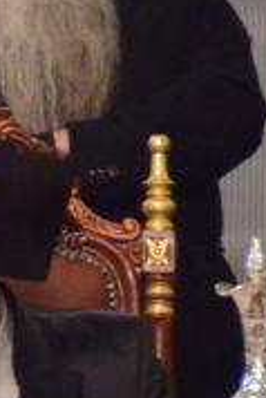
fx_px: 14291
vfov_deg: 1.6
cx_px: -849
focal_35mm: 1292
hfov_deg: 1.1
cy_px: 353
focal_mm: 150
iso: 2500
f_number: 5.6
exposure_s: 1/80
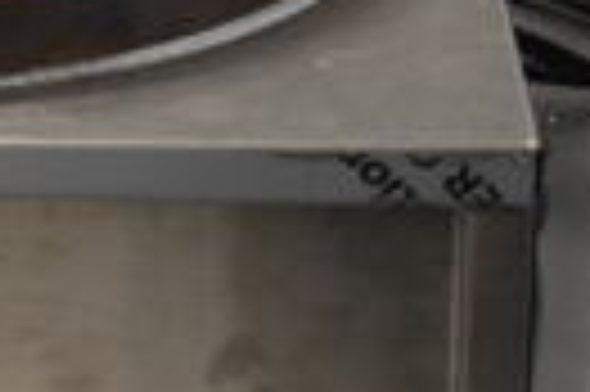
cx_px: -671
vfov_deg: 7.5
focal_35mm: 182
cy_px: 32
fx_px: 2979
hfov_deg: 10.2
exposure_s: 1/40
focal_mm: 26
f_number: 4
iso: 800
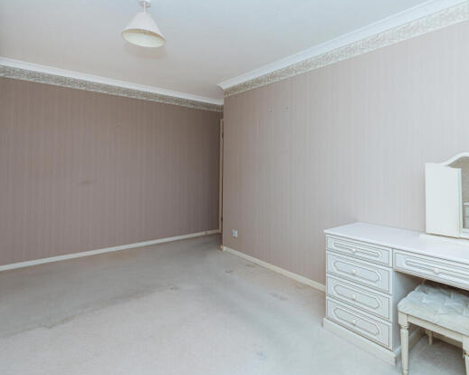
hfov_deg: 82.8
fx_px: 264
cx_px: 267
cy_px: 194
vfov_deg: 70.8
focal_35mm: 19
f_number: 10
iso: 250
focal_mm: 16
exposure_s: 1/60
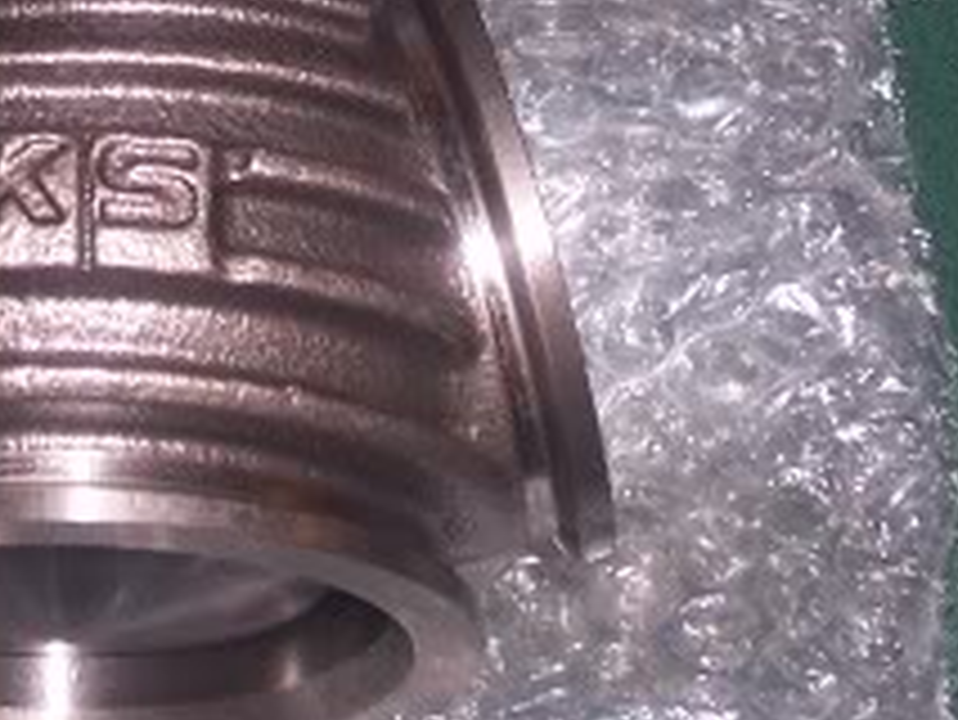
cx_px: 81
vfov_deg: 9.3
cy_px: -27
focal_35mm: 159
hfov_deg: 12.3
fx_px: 4403
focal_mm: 8.6
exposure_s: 1/60
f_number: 3.4
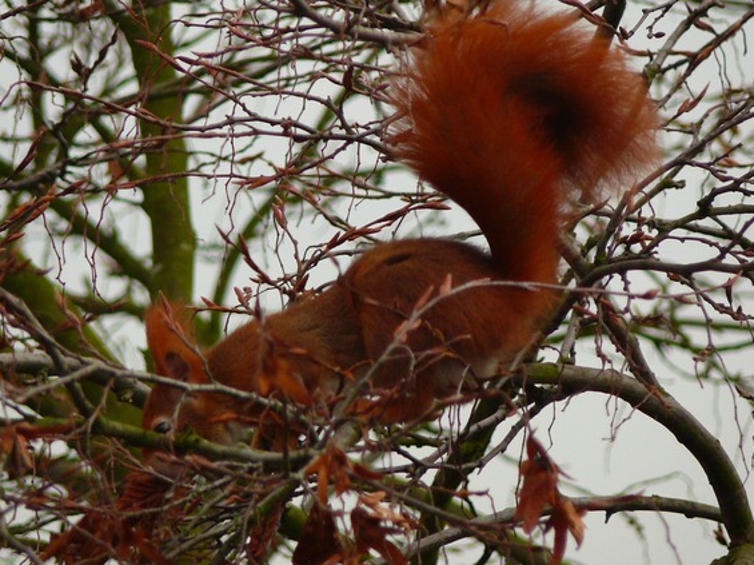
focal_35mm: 558
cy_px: 264
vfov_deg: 2.7
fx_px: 12147
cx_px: 386
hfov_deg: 3.6
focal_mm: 88.8
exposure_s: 1/125
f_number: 3.7
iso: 250
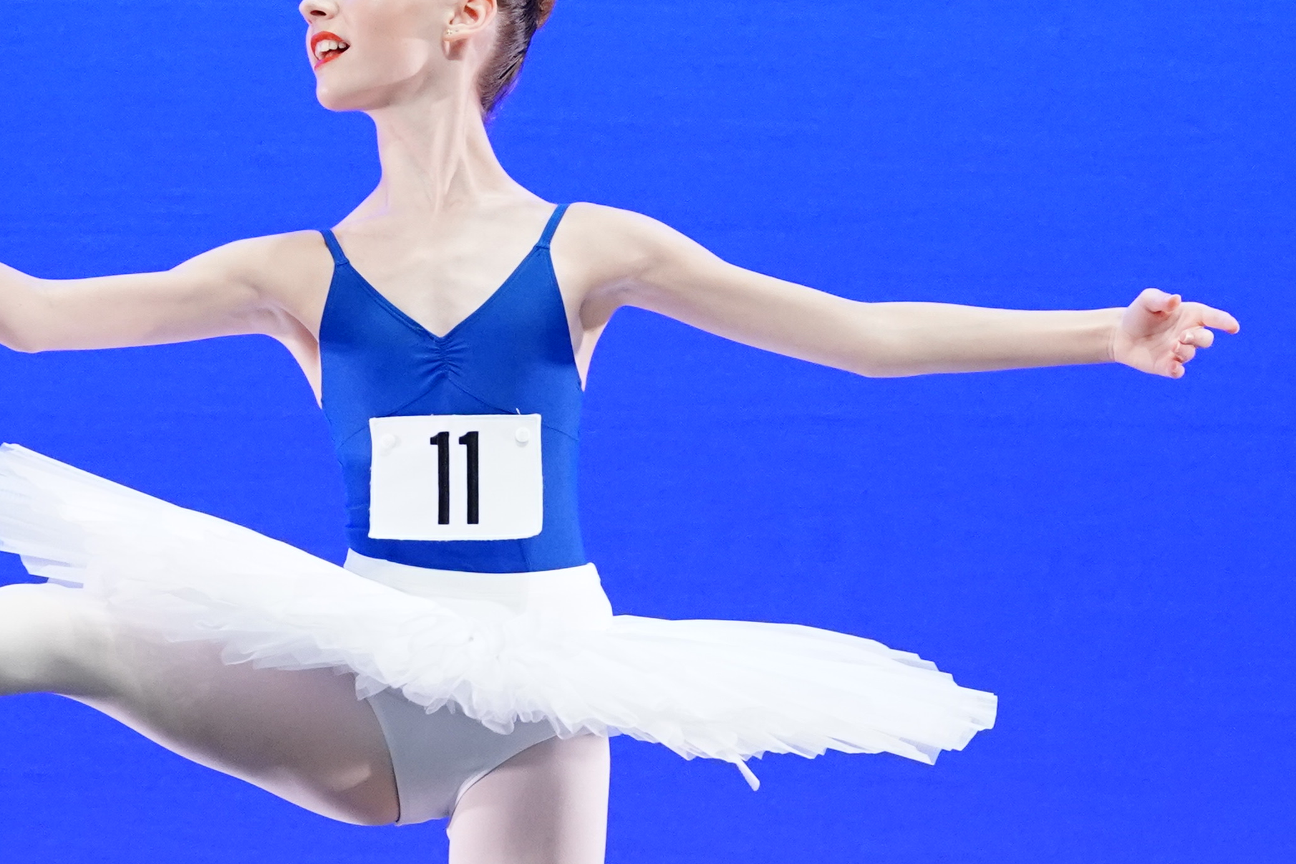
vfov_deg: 3.0
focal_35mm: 459
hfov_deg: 4.5
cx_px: 636
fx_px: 16525
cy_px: 792
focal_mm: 159
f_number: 3.2
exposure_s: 1/400
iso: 4000
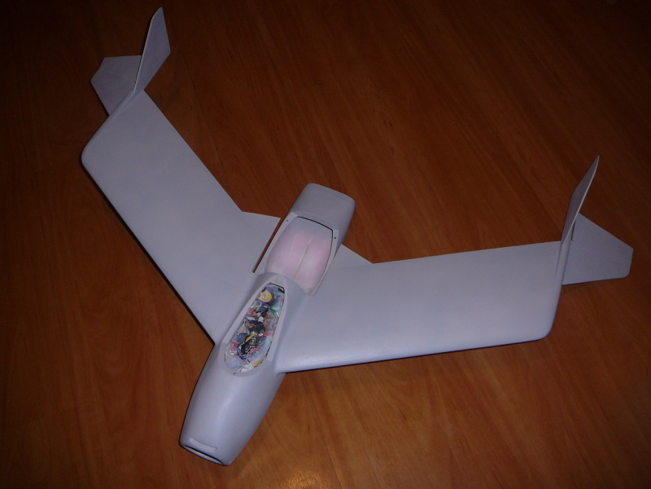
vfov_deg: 40.7
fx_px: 658
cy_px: 244
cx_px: 326
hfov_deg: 52.6
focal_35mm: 35
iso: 100
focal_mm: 5.2
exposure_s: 1/30
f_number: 2.8
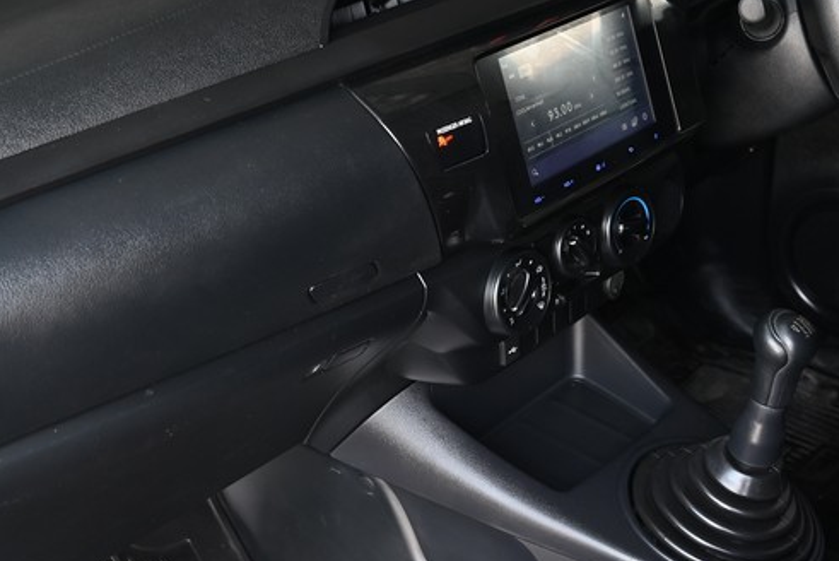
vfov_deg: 23.7
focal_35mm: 57
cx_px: 473
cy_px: 212
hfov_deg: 34.9
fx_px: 1332
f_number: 5.6
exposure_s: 1/30
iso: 280
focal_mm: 25.5
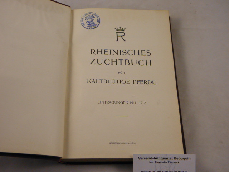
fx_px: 291
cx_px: 114
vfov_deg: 32.9
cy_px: 86
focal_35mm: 44
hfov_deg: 42.9
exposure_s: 1/100
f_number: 3.9
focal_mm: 7.9
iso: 100
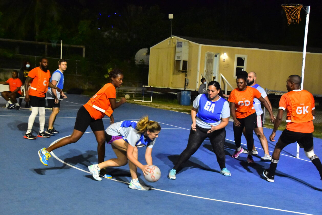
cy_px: 108
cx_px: 161
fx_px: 537
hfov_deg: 33.4
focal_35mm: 60
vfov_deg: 22.7
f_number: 5
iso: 6400
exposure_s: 1/320
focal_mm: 40
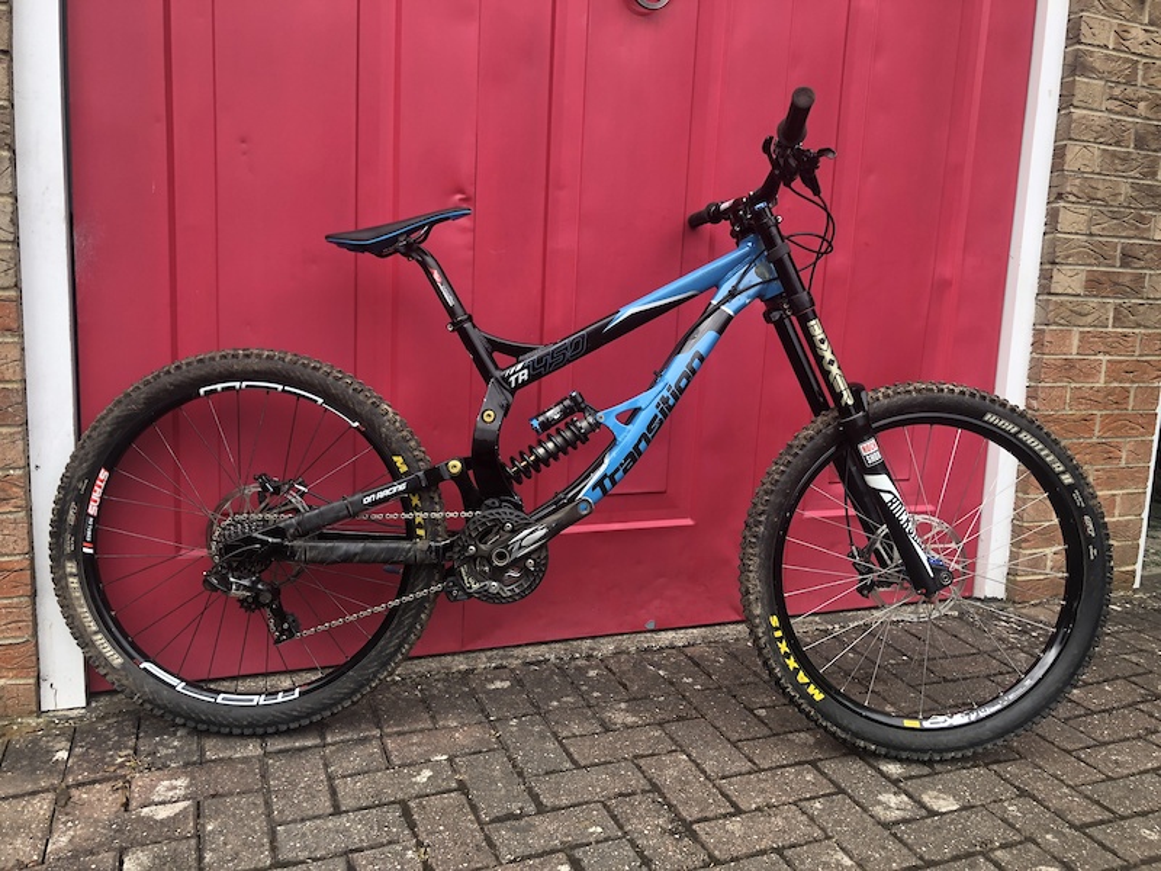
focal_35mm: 28
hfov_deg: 63.4
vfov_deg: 49.7
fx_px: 939
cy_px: 436
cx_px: 580
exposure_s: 1/236
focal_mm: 3.99
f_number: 1.8
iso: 20
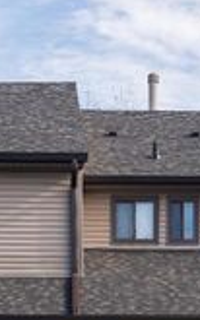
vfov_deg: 19.0
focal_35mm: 108
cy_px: 269
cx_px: 76
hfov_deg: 12.1
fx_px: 943
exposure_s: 1/100
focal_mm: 35
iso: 200
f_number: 6.3
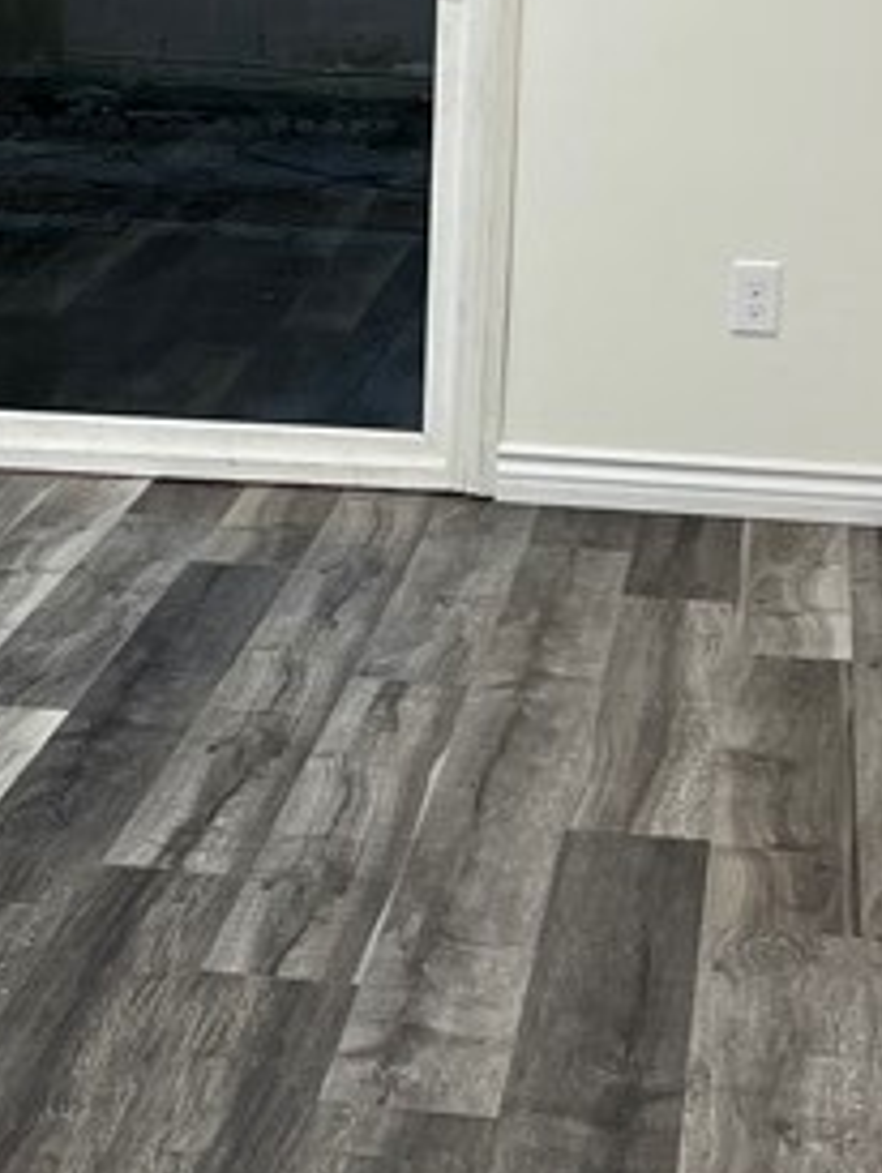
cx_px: 137
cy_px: 479
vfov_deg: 20.2
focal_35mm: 97
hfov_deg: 15.1
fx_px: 3290
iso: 80
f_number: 1.5
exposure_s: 1/60
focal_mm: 5.7
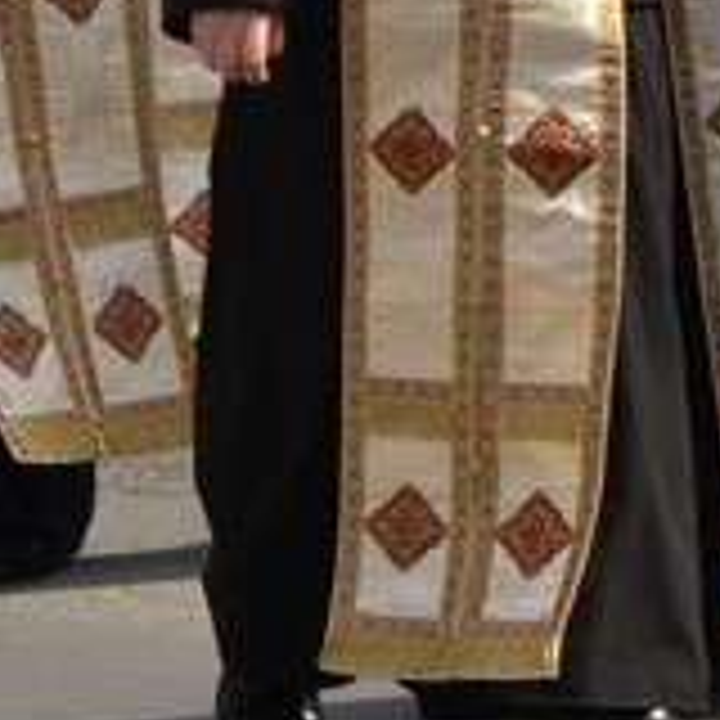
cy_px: -603
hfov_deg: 1.7
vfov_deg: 1.7
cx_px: 320
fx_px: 23583
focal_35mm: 1002
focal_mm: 105
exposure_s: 1/200
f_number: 9
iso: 100
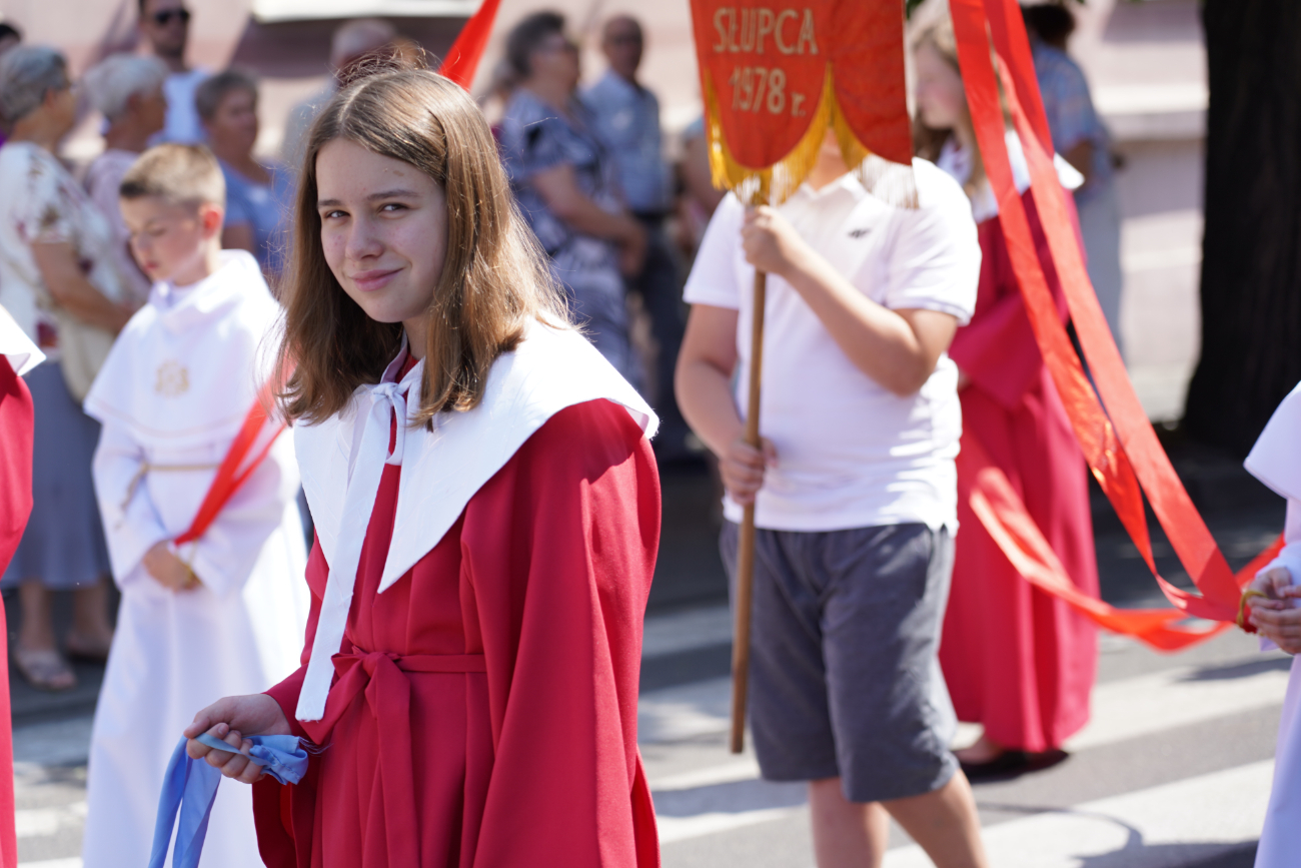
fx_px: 3795
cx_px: 650
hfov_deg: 19.5
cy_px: 434
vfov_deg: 13.0
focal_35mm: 105
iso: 100
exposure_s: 1/320
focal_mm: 105
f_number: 4
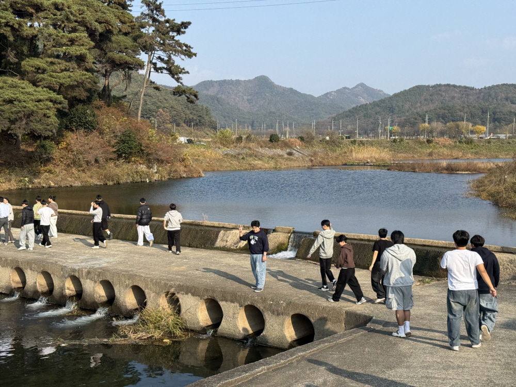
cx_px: 258
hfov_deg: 39.7
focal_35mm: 48
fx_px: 716
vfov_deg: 30.3
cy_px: 194
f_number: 1.78
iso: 64
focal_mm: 6.76
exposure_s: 1/3257
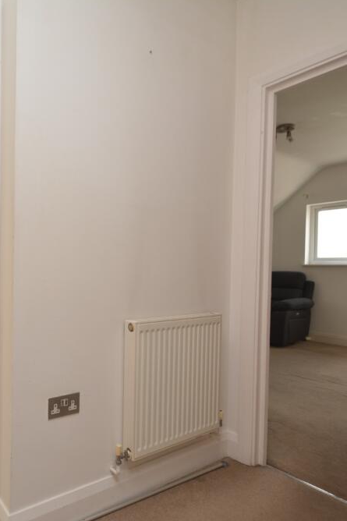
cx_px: 85
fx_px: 333
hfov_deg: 52.6
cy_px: 263
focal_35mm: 23
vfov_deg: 76.1
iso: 200
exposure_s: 1/100
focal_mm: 10
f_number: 5
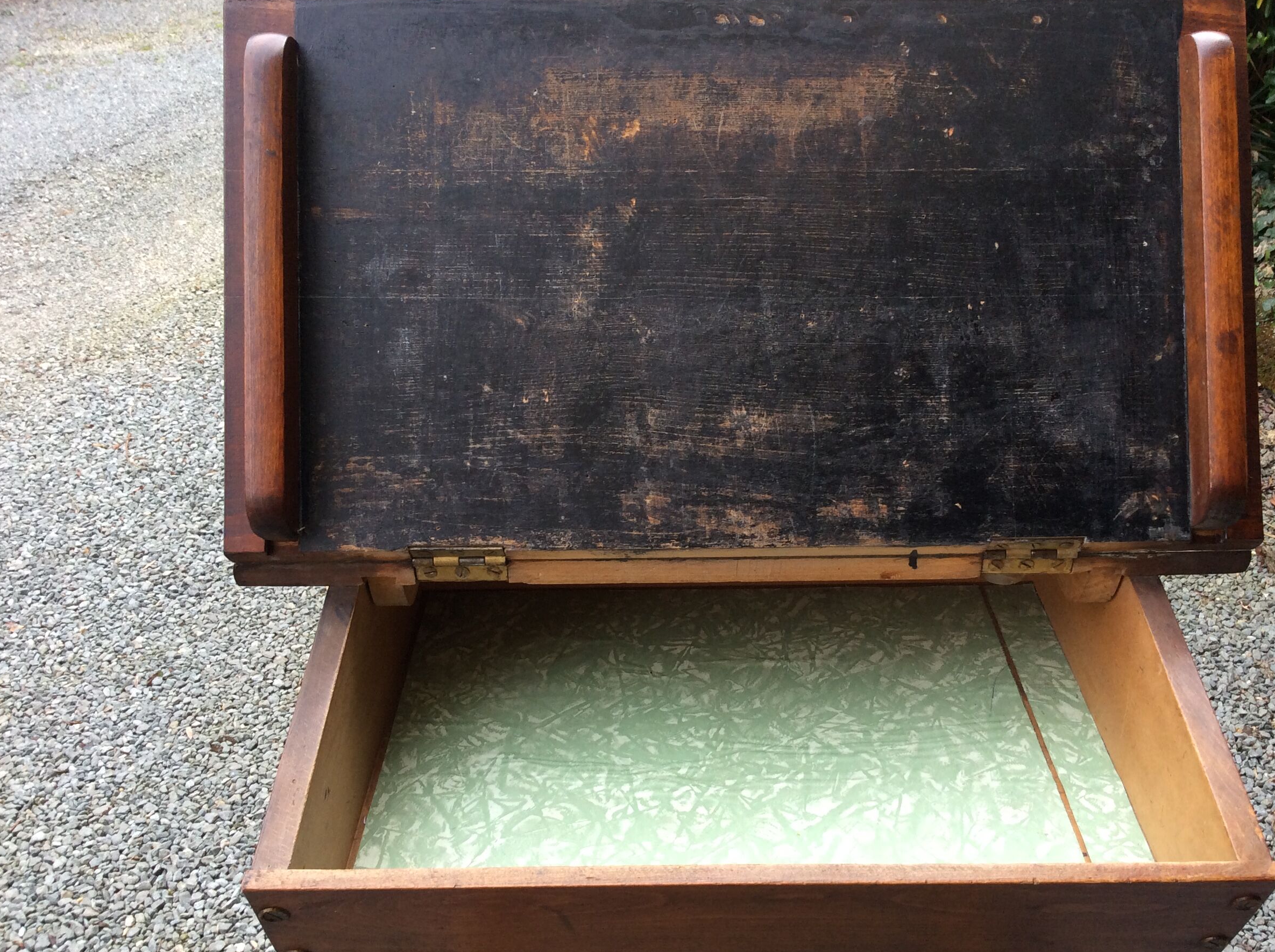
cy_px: 506
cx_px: 685
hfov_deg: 52.6
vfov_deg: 40.6
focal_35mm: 35
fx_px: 1287
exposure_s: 1/100
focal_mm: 3.3
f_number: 2.4
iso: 50
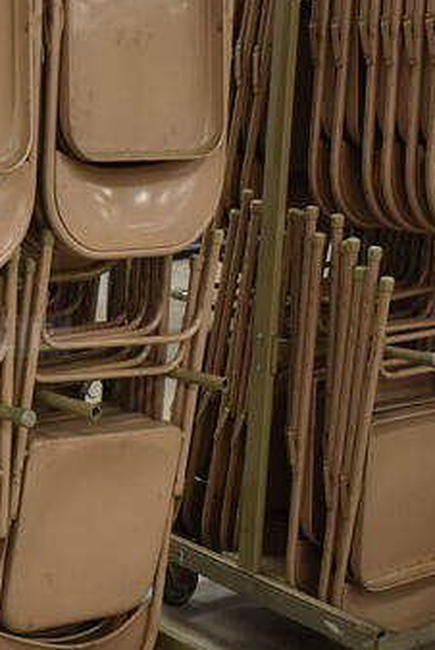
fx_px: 1320
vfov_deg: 27.6
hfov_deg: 17.5
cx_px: -142
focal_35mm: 73
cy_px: 257
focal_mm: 18
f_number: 3.5
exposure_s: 1/30
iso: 500
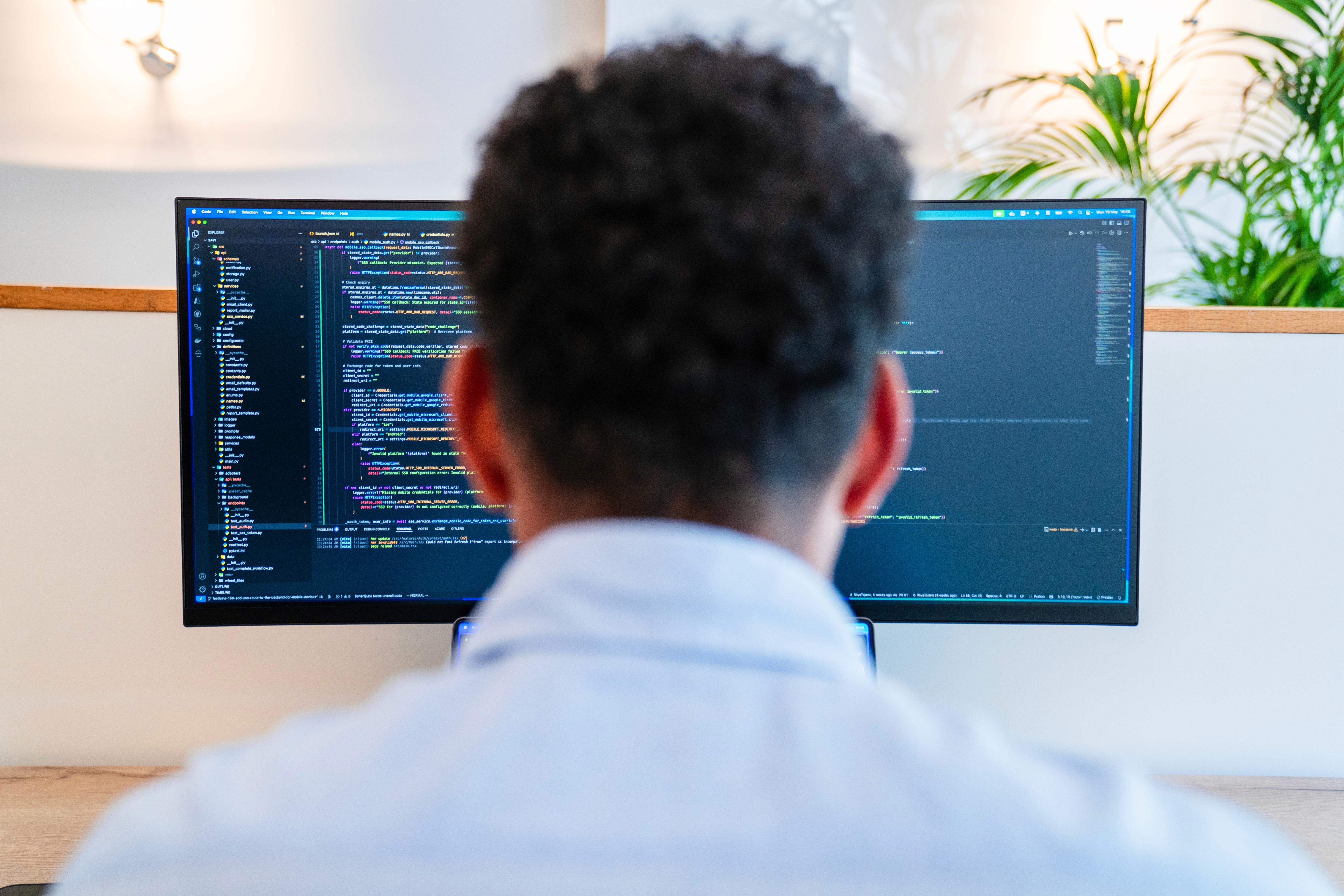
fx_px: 1381
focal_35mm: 37
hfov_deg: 51.9
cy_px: 448
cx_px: 672
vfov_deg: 35.9
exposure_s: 1/160
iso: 1000
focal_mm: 37
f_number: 2.8
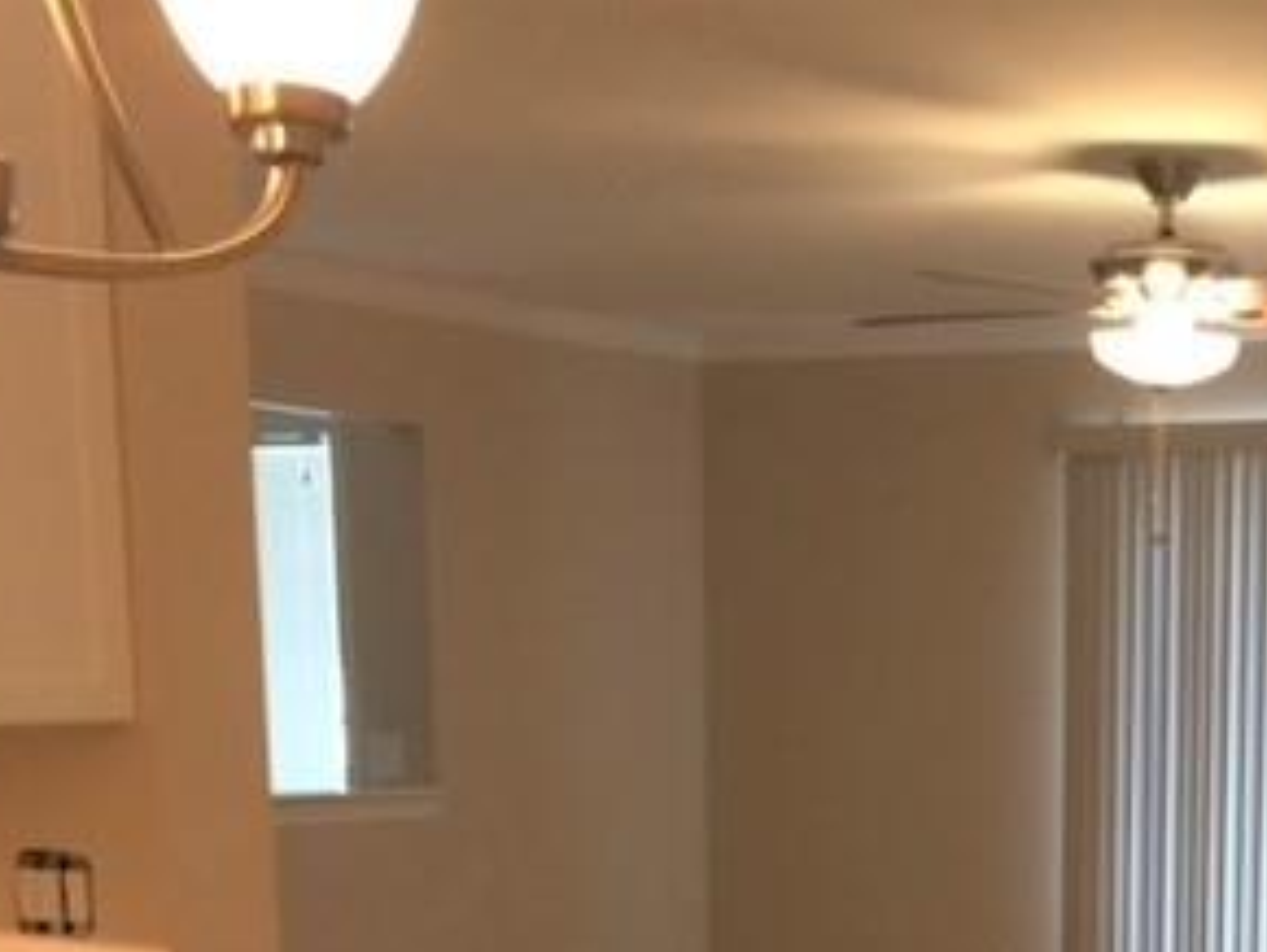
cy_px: 1039
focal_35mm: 64
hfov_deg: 28.8
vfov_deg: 21.8
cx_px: 1193
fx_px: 2344
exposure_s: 1/30
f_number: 2.2
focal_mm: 4.15
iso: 64
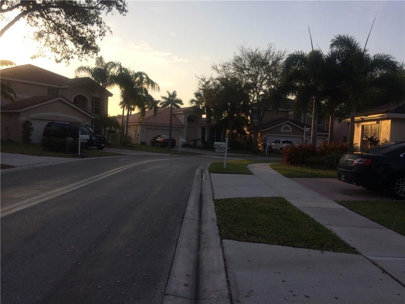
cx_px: 202
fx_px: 339
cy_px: 152
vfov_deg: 48.2
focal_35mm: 29
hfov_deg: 61.7
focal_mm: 4.15
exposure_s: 1/1001
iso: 32
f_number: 2.2
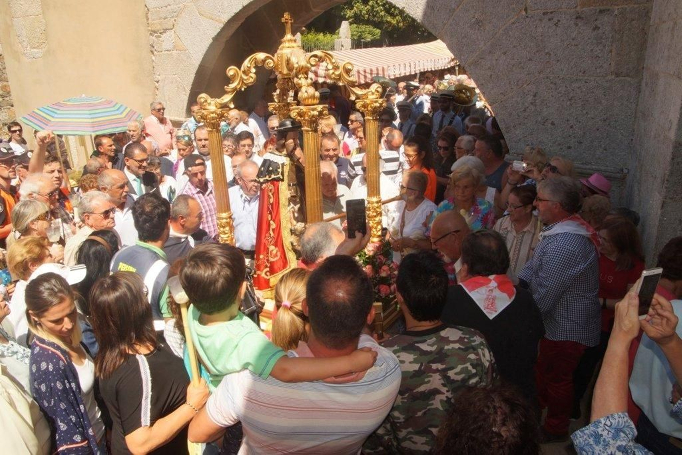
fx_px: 483
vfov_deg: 50.4
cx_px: 341
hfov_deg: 70.4
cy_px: 228
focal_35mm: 26
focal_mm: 17
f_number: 16
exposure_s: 1/160
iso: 400
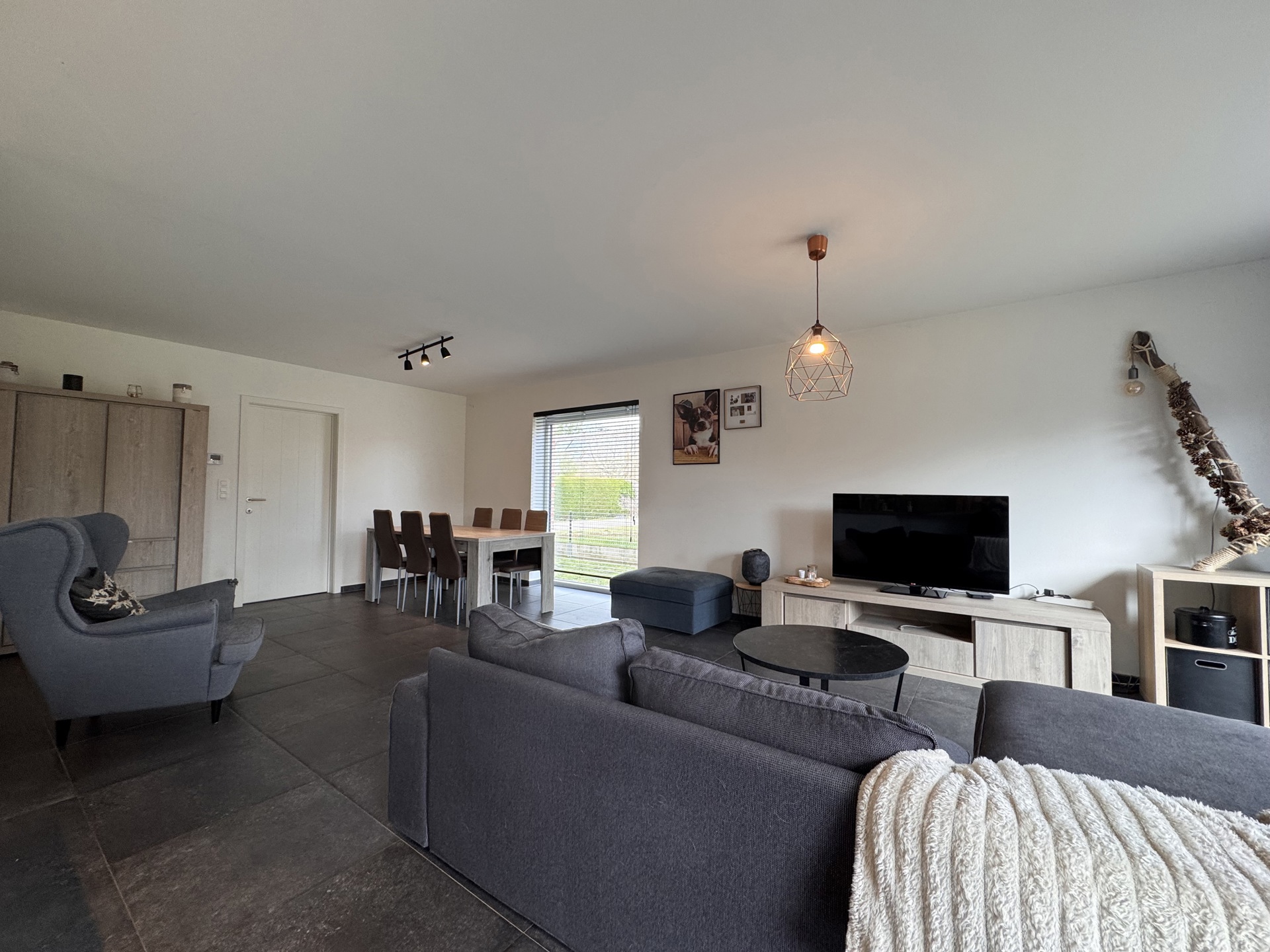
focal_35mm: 14
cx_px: 635
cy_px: 476
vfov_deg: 85.7
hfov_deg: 102.1
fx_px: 514
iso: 160
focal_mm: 2.22
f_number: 2.2
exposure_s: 1/100
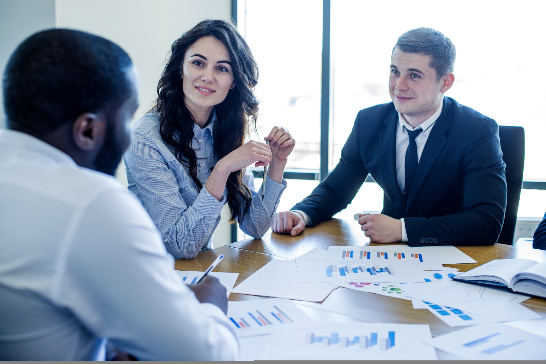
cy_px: 182
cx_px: 273
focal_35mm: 50
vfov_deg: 27.0
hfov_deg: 39.6
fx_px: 759
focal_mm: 50
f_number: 3.2
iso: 500
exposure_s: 1/100
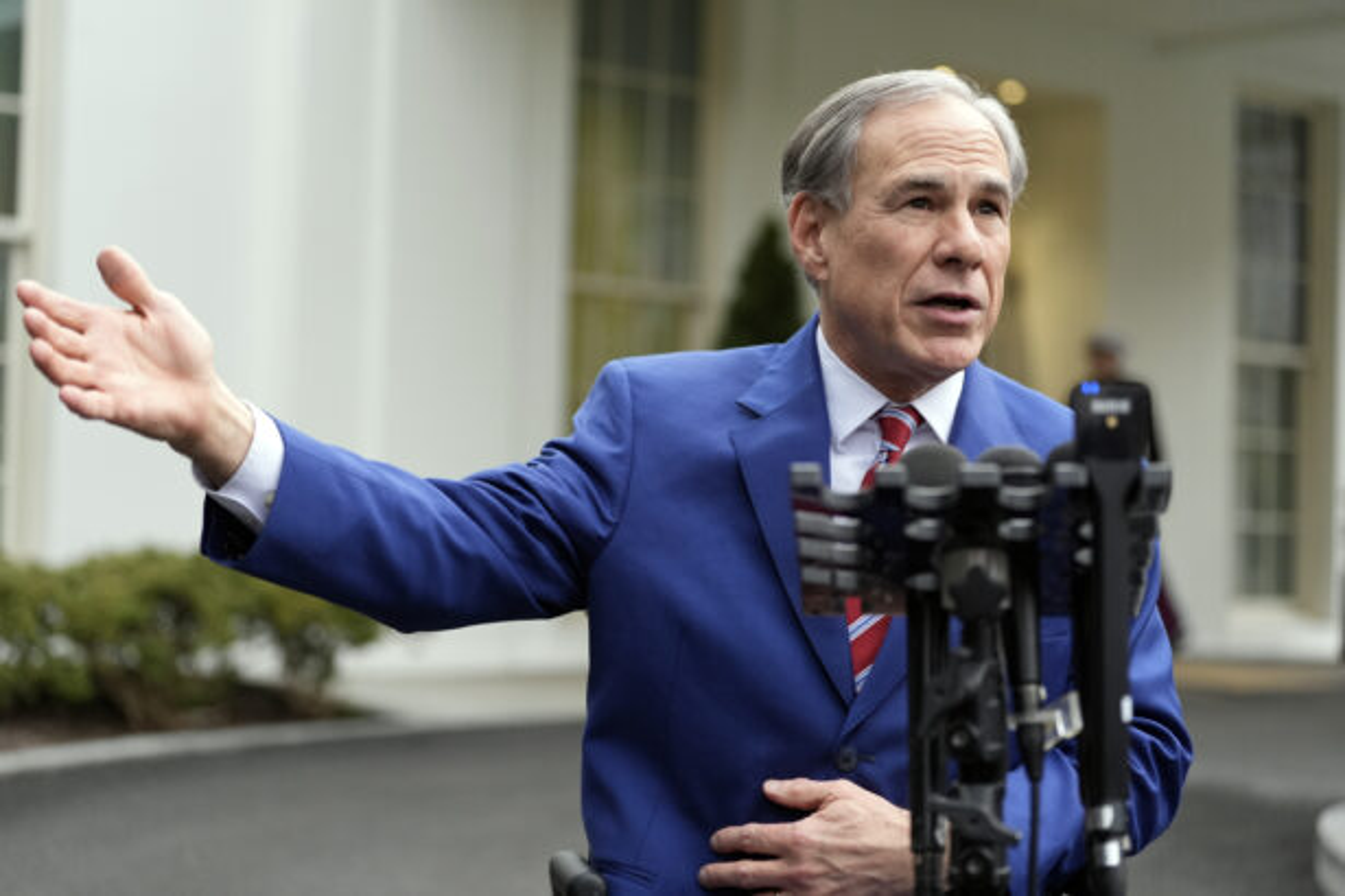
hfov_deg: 28.8
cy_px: 448
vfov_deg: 19.5
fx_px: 2615
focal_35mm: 70
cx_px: 672
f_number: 2.8
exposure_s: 1/500
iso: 2000
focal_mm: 70
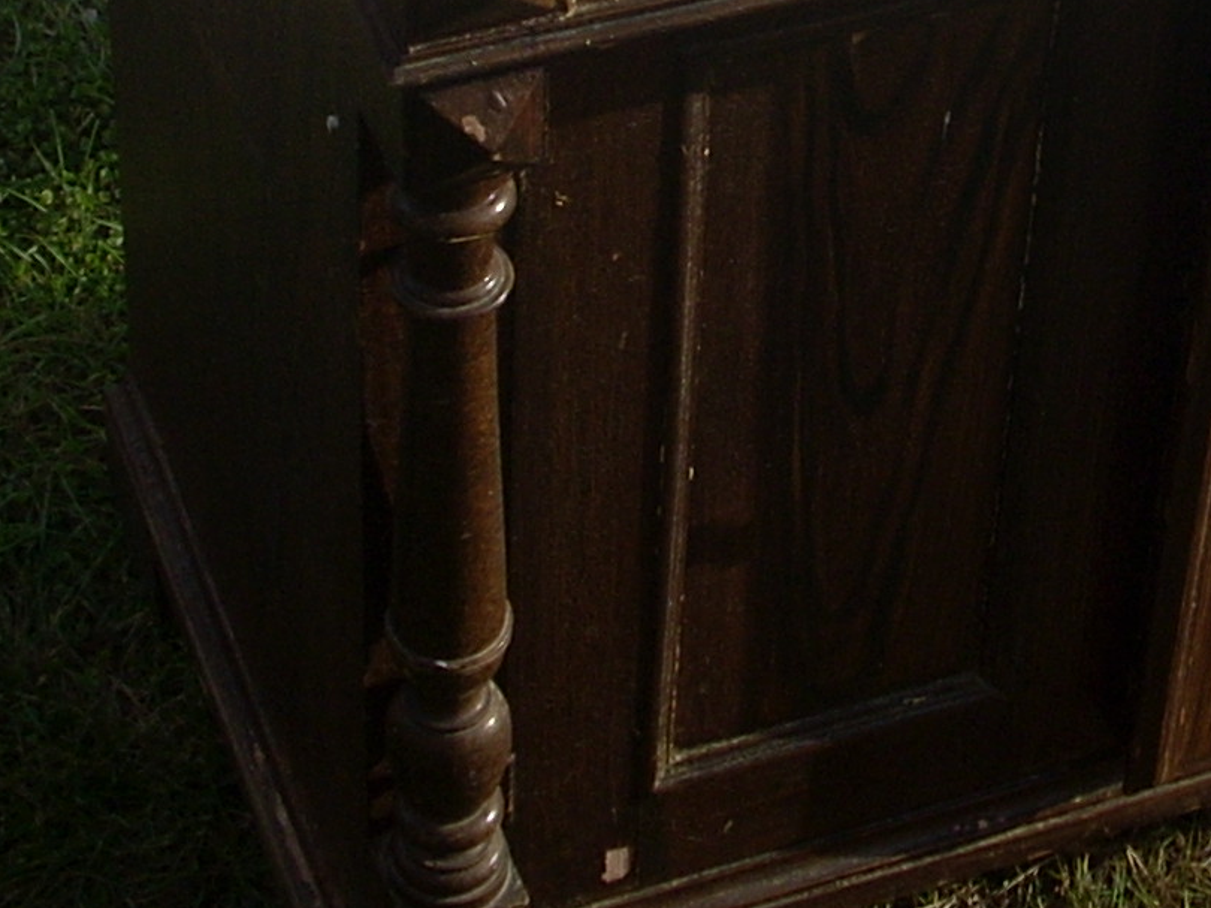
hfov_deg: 16.6
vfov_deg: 12.3
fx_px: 4092
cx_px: 1061
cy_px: -281
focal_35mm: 117
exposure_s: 1/130
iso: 64
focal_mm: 6.2
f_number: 5.6
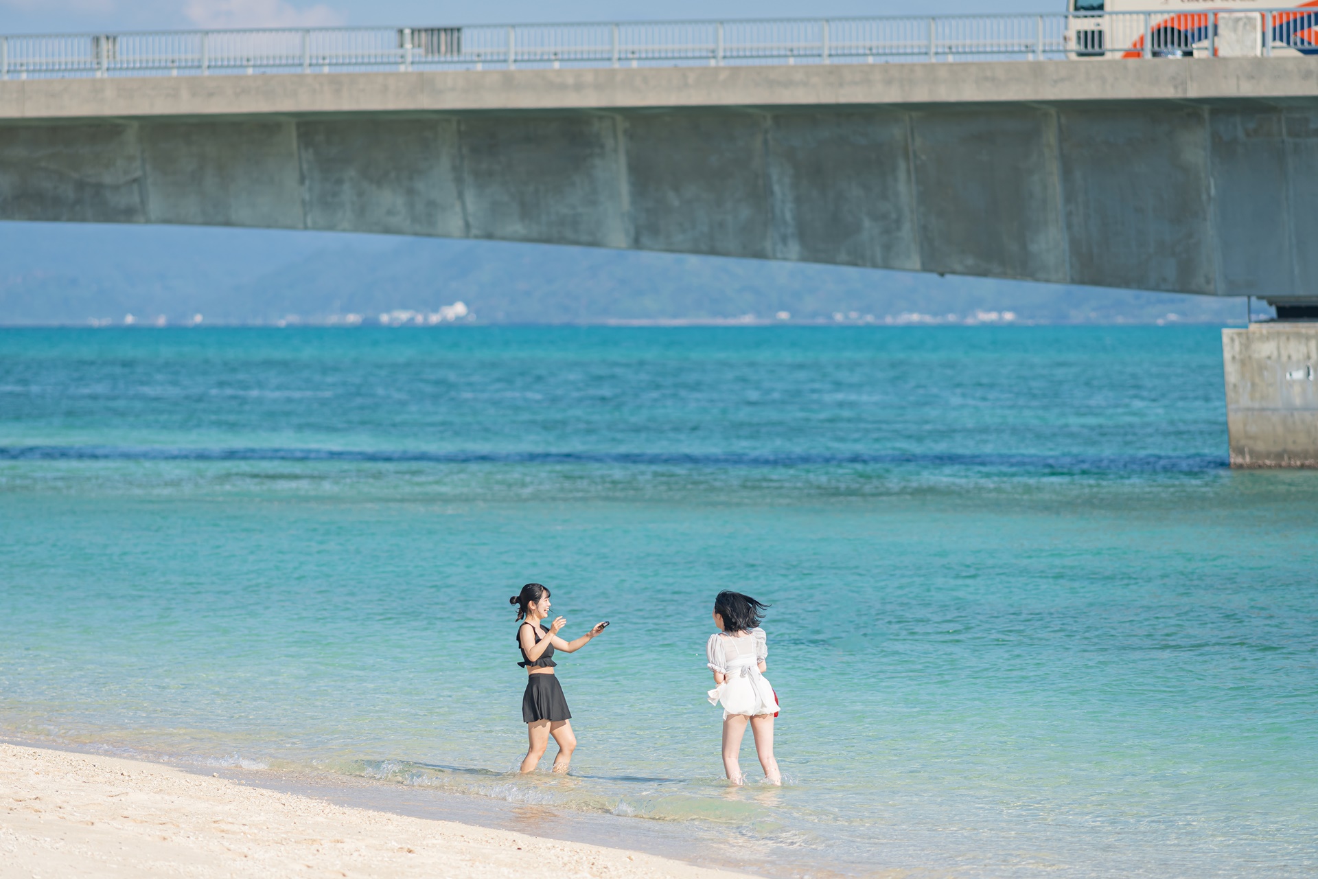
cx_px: 659
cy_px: 440
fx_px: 7322
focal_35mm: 200
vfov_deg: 6.9
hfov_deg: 10.3
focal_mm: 200
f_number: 3.2
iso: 100
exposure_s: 1/2500
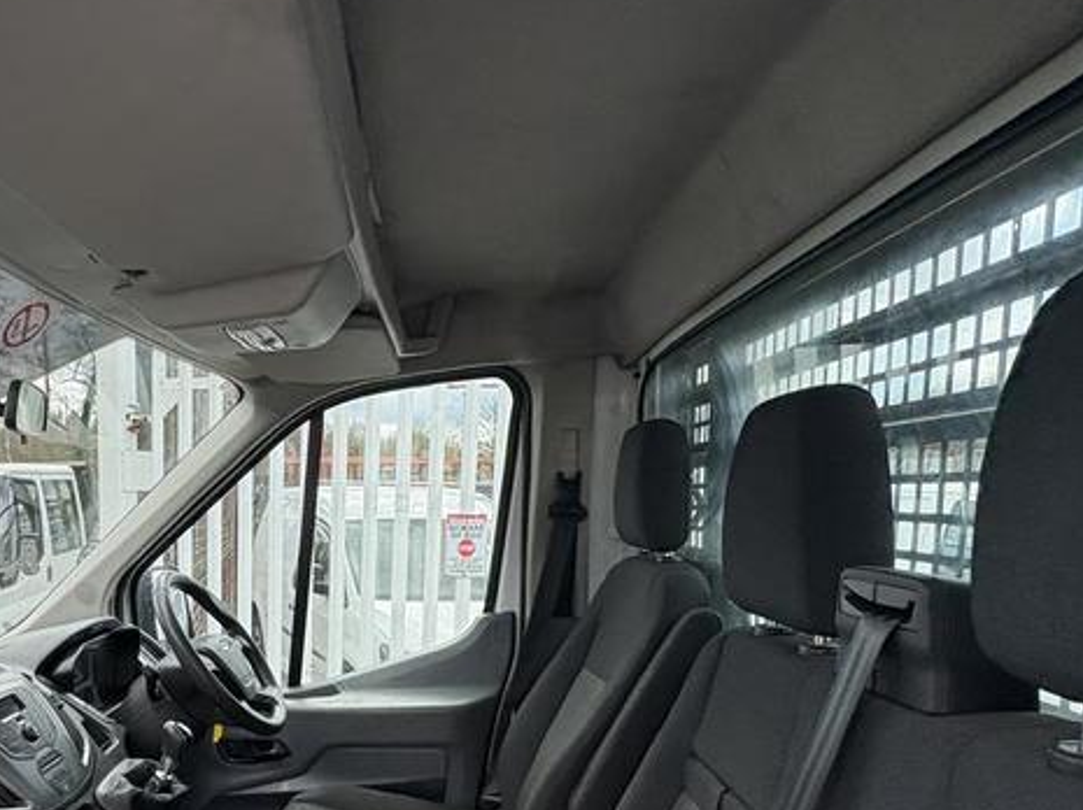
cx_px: 252
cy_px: 635
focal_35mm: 27
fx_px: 844
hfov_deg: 61.2
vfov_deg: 48.7
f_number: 2.2
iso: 50
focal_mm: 2.22
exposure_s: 1/297
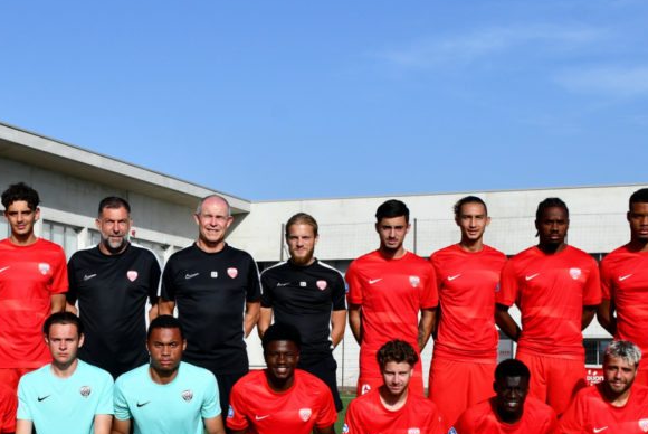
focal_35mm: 60
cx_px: 152
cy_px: 357
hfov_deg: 32.6
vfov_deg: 22.3
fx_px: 1081
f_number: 9
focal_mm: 23
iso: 100
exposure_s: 1/320
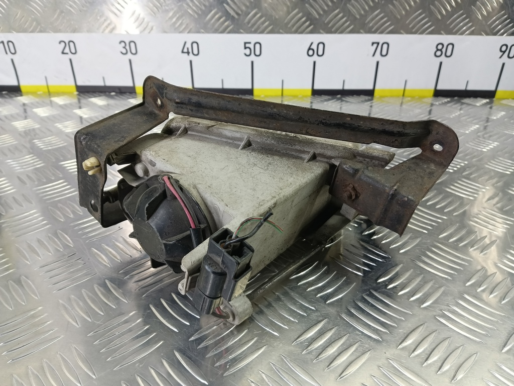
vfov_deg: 58.9
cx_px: 257
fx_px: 342
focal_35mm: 23
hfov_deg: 73.9
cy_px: 193
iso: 150
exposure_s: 1/50
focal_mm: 4.11
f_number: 1.6
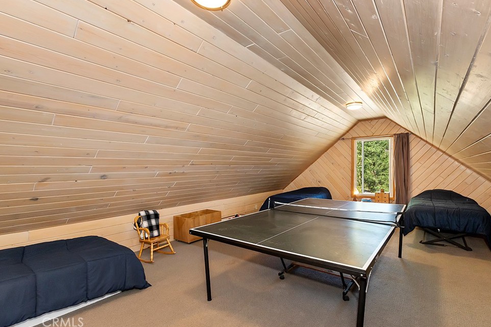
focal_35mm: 16
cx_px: 253
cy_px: 155
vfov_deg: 73.7
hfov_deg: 96.7
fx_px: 218
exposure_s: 1/30
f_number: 8
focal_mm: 10
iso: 400
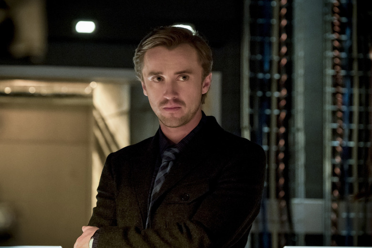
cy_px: 124
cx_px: 186
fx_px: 1581
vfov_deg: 9.0
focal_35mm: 153
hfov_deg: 13.4
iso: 8000
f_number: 4
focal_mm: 102.2
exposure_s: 1/200
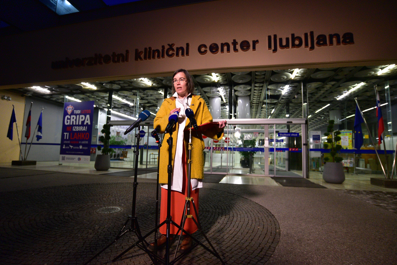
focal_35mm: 18
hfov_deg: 90.0
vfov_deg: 67.4
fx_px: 199
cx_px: 198
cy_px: 132
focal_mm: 18
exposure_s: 1/200
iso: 3200
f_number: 3.5
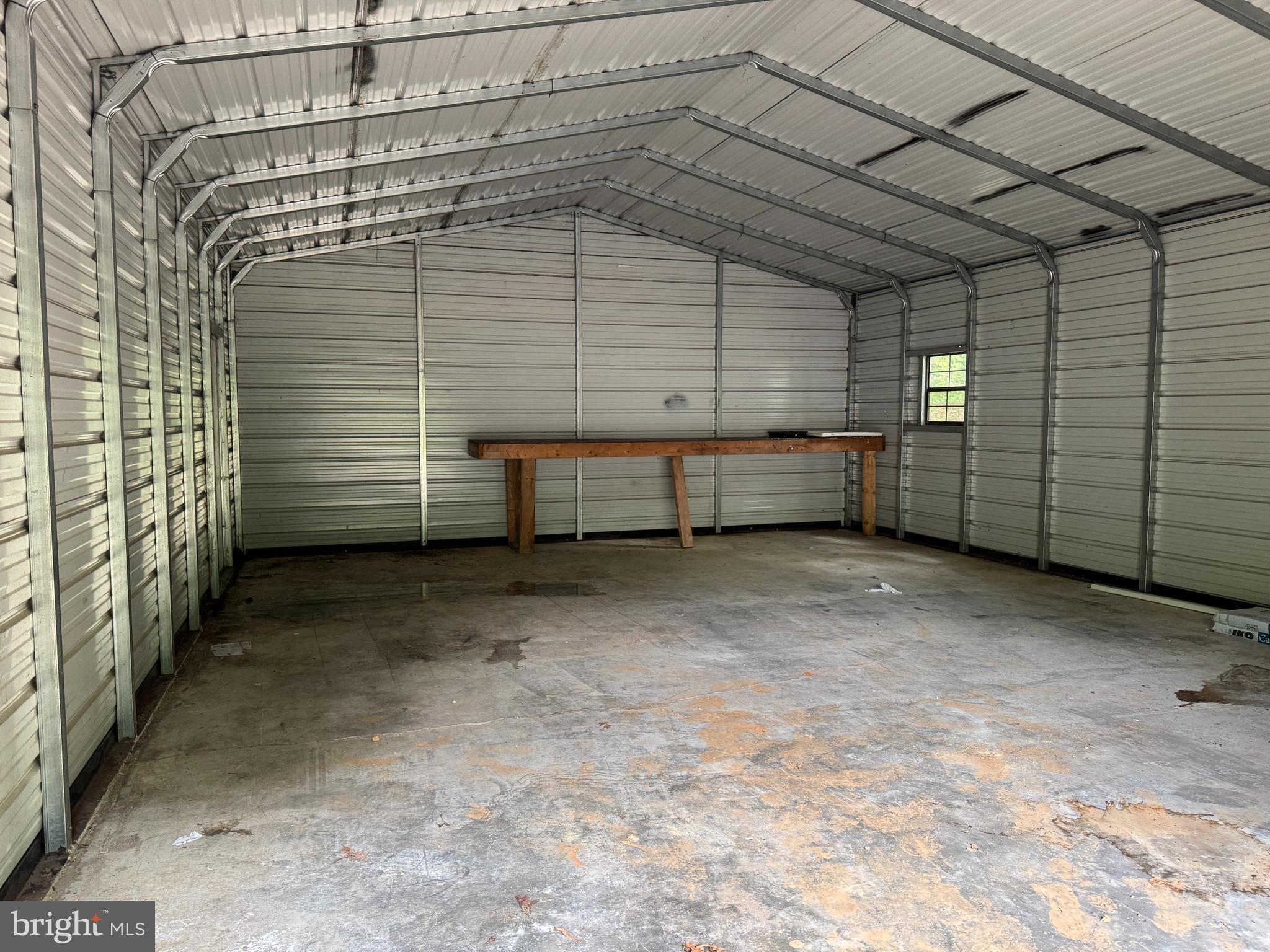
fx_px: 881
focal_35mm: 24
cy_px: 476
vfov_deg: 56.8
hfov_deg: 71.6
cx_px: 635
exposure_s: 1/60
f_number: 1.78
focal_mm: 6.76
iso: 250
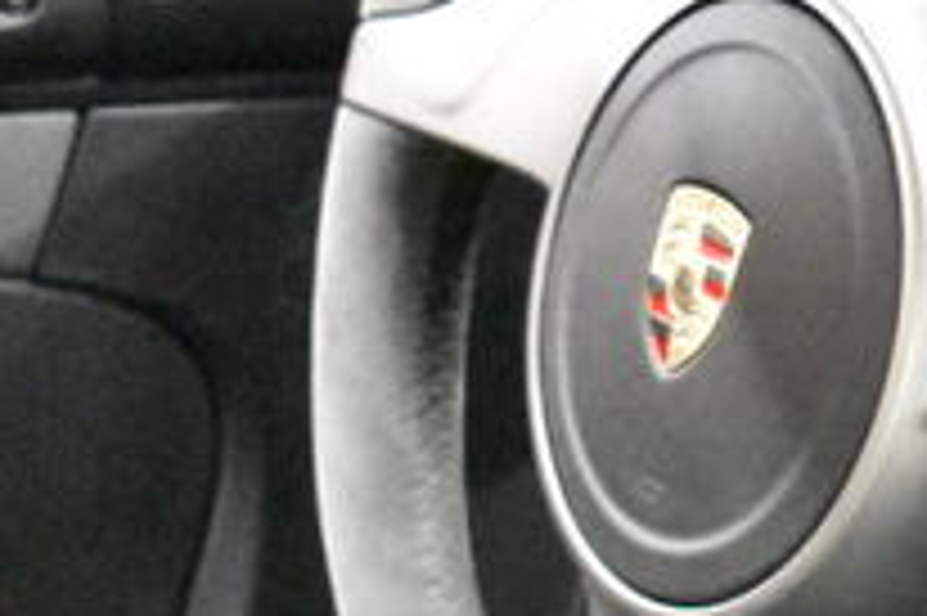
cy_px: 454
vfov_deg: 6.4
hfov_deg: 9.2
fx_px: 5480
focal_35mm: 213
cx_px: 1683
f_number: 4.8
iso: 22800
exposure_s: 1/60
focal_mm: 38
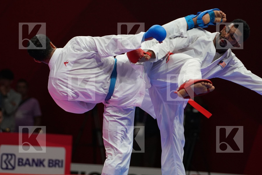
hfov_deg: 6.3
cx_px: 131
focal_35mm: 327
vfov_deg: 4.2
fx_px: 2380
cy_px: 88
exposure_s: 1/1000
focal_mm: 218
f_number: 4
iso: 2000
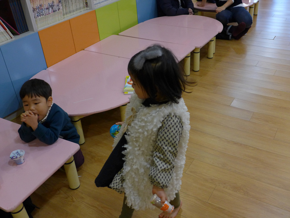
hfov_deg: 52.6
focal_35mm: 35
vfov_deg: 40.7
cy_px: 109
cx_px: 145
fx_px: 293
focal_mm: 6.9
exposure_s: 1/250
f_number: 1.6
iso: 400
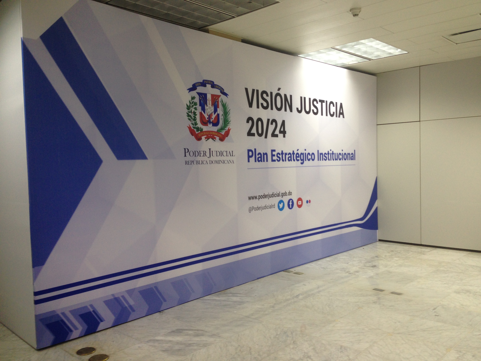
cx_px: 240
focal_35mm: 33
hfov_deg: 55.4
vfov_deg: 42.9
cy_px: 180
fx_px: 459
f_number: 2.4
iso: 50
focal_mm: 4.12
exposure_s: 1/24
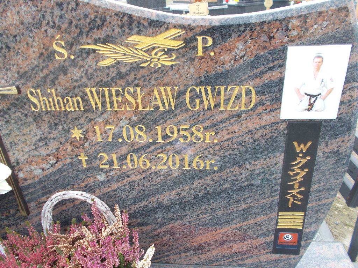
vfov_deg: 46.8
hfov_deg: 60.0
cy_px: 134
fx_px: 310
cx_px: 179
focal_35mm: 30
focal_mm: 5.3
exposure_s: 1/30
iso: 80
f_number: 3.4
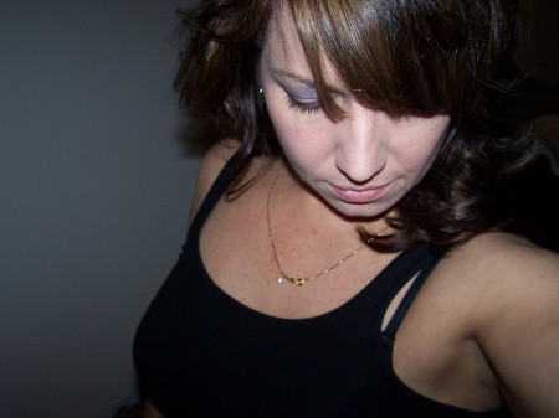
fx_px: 613
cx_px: 280
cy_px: 209
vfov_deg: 37.7
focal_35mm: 38
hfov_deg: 49.0
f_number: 2.8
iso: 80
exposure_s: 1/60
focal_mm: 6.3
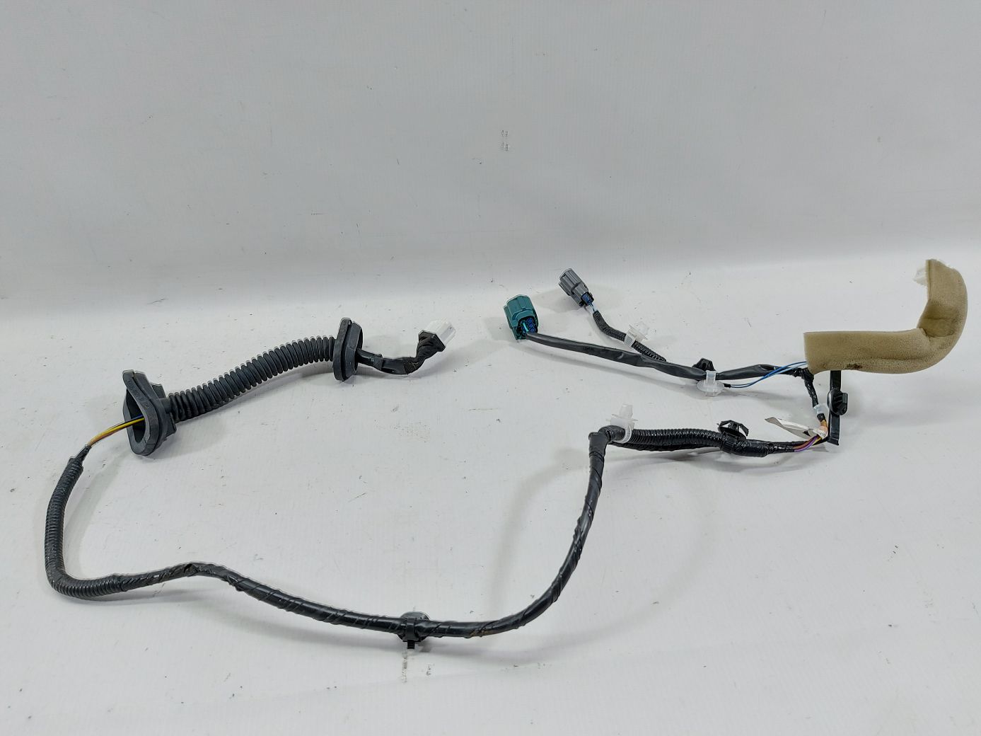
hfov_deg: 71.6
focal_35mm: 24
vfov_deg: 56.8
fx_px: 680
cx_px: 490
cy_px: 368
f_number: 1.8
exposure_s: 1/50
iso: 64
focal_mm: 5.23
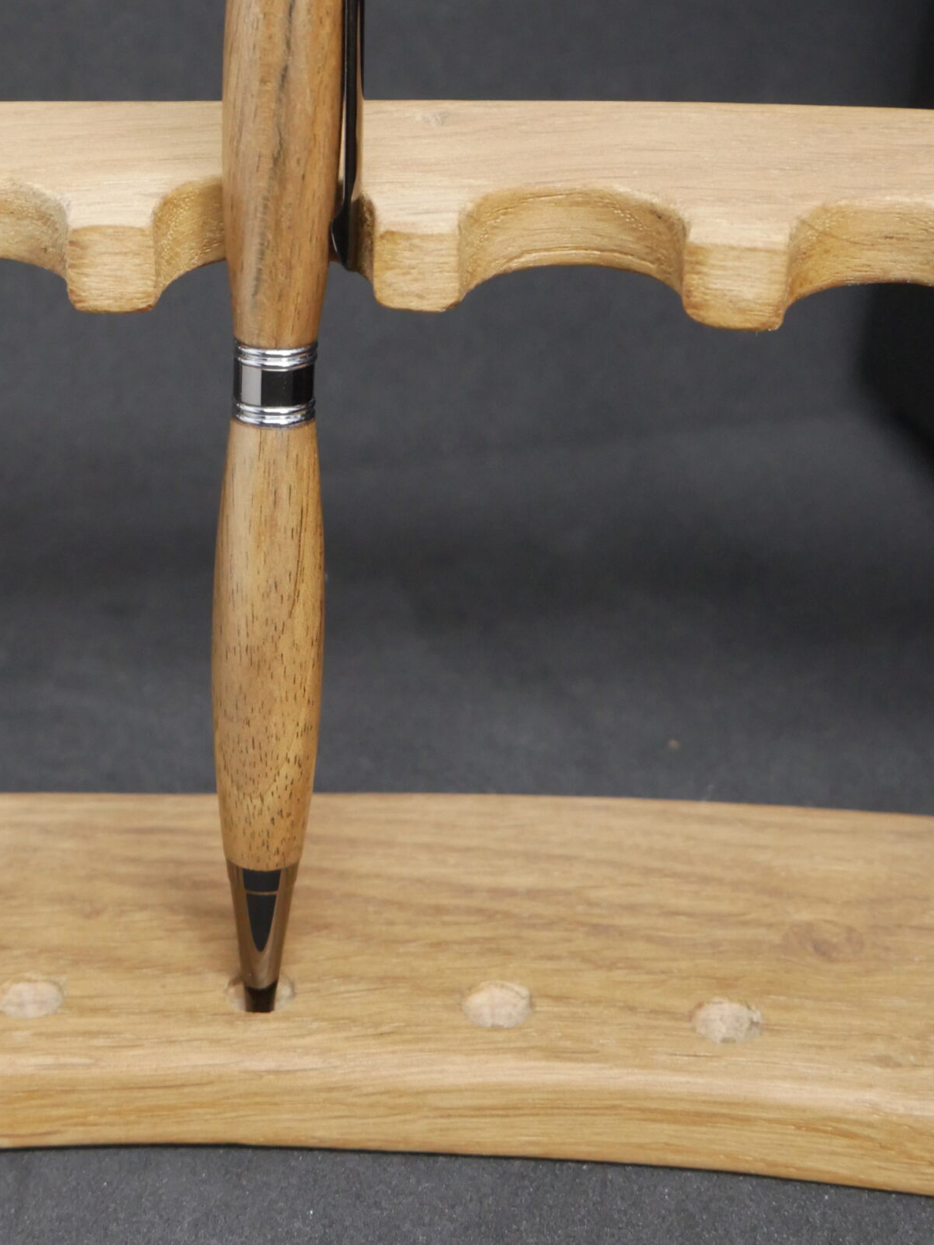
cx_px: 299
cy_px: 470
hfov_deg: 20.1
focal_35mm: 73
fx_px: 2624
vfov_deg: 26.6
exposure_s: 1/60
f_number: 5.6
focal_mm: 23
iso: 1600
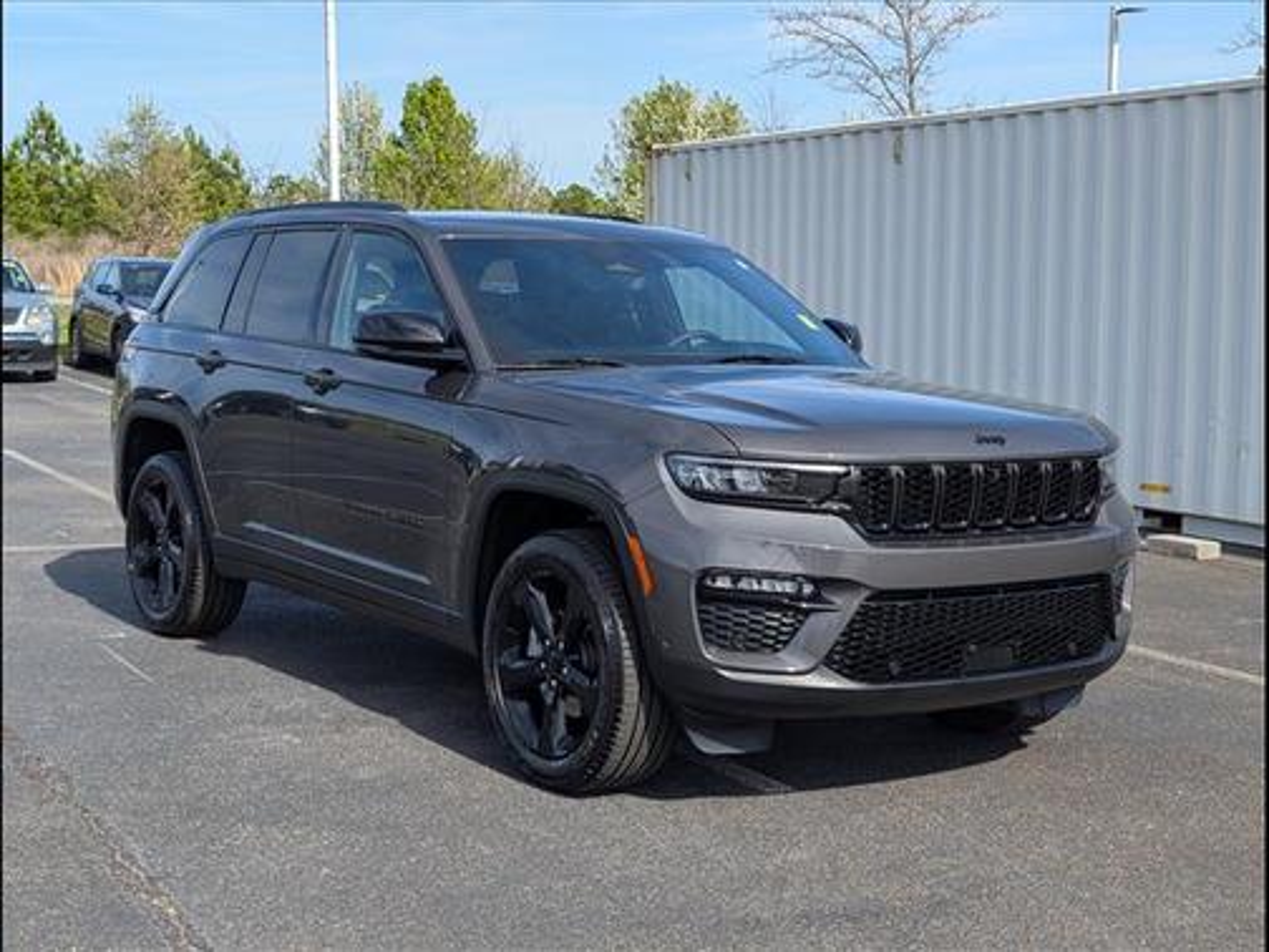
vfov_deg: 29.7
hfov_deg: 38.9
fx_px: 1796
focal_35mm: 49
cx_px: 634
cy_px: 476
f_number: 1.68
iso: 22
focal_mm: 6.9
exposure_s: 1/1000
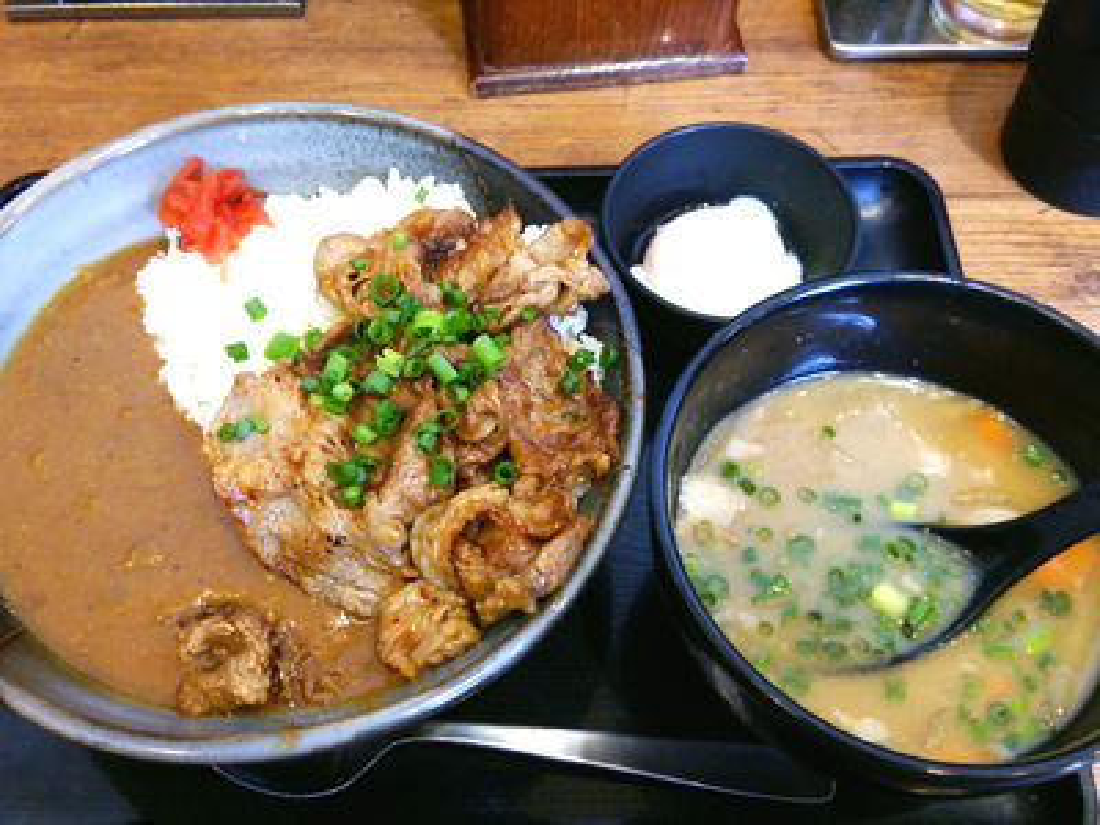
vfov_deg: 46.8
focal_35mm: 30
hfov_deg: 60.0
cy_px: 412
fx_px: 953
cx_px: 550
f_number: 1.94
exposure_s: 1/36
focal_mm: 4.06
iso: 160
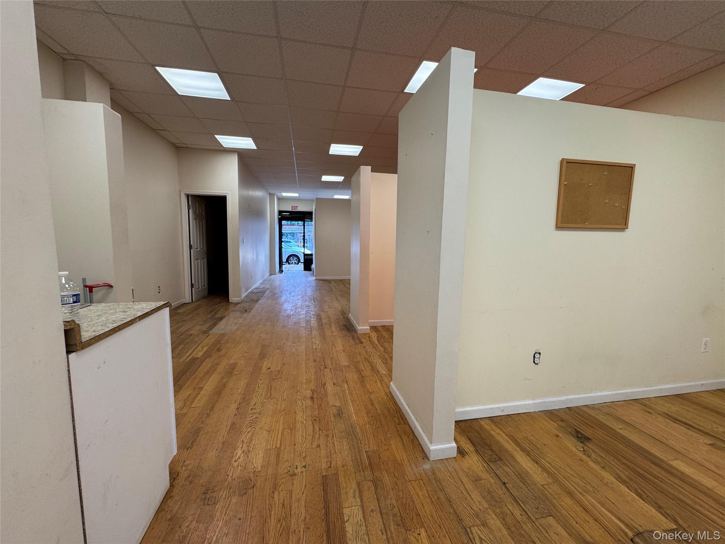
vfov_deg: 85.7
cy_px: 272
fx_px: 293
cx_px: 362
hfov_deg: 102.1
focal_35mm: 14
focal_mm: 2.22
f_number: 2.2
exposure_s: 1/120
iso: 100
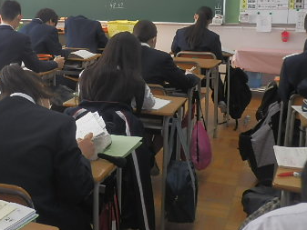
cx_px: 46
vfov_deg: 25.4
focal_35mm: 57
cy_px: 65
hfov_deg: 32.5
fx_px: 506
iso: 80
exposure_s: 1/60
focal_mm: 5.4
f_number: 3.5
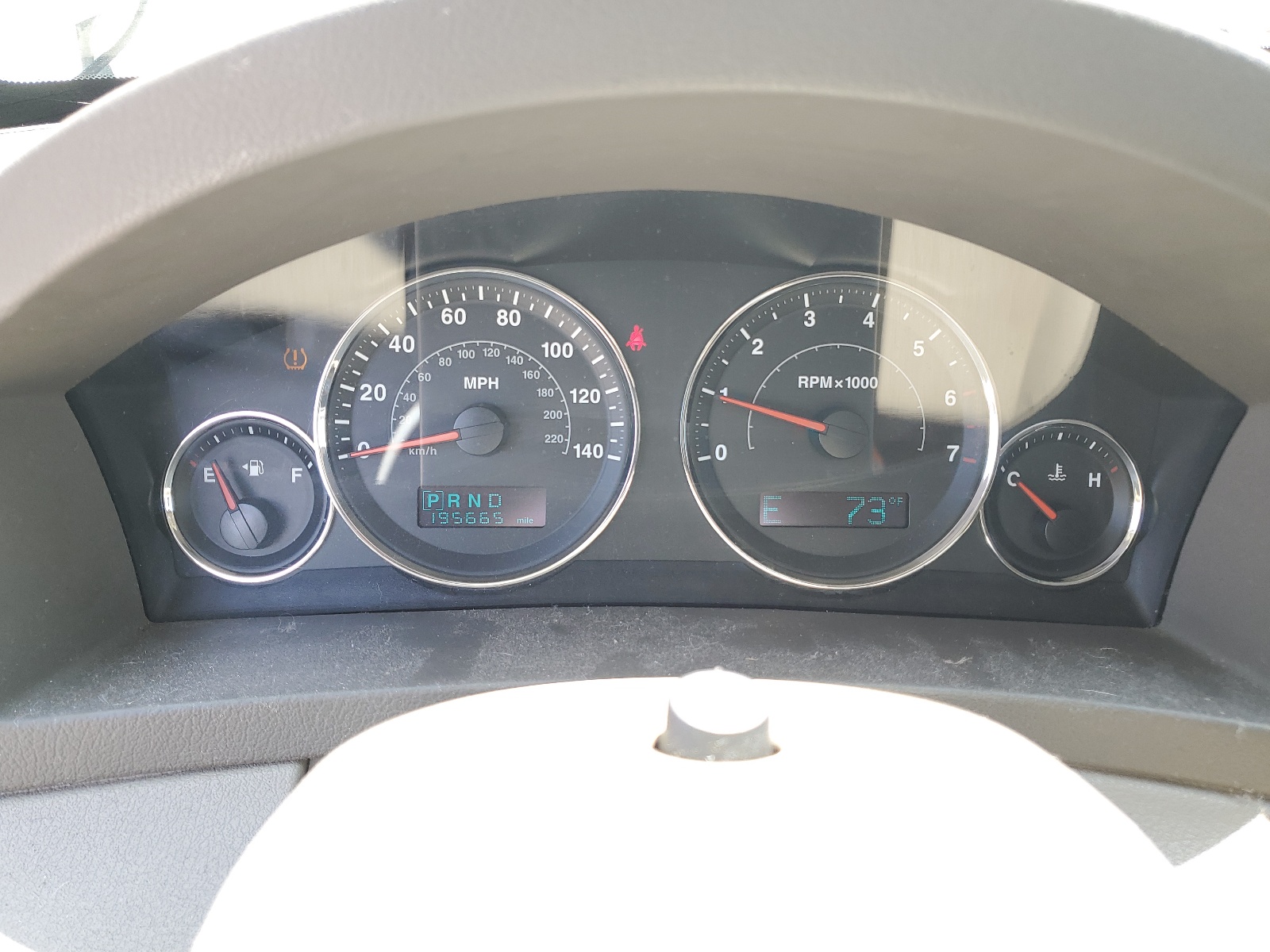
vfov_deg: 53.1
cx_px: 635
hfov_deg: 67.3
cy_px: 476
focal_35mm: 26
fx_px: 954
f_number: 1.5
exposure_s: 1/130
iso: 50
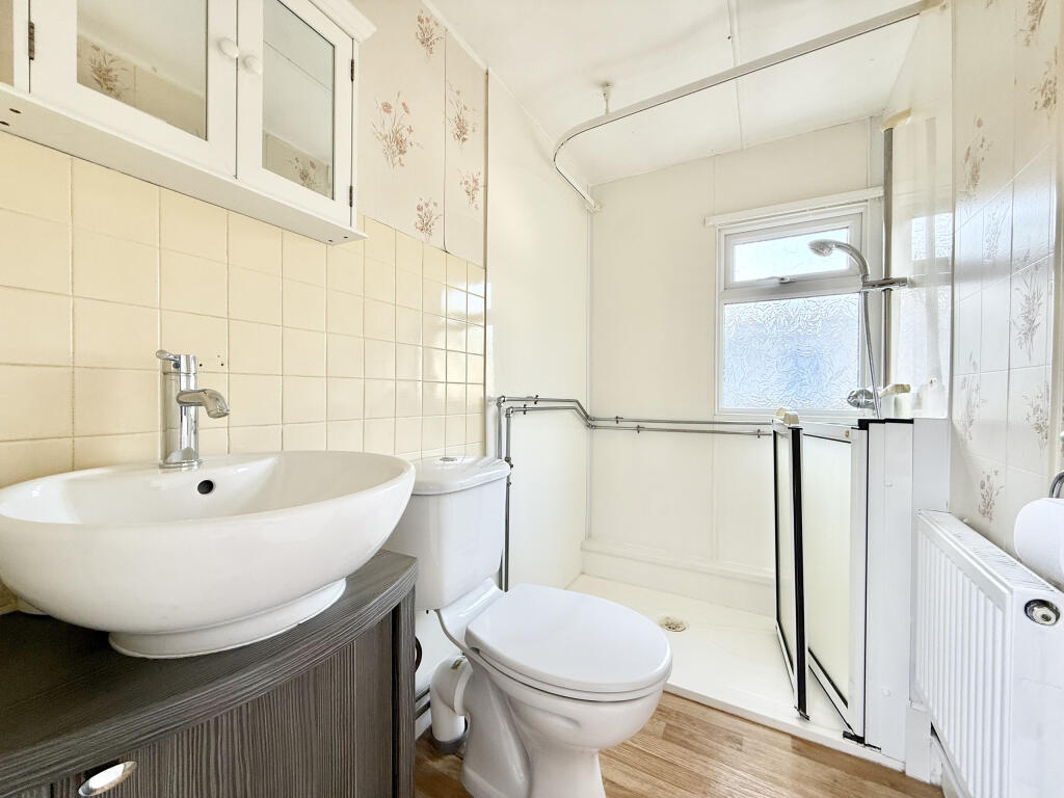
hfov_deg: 102.1
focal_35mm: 14
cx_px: 532
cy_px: 399
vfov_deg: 85.7
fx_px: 430
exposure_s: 1/99
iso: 80
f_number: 2.2
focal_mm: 2.22
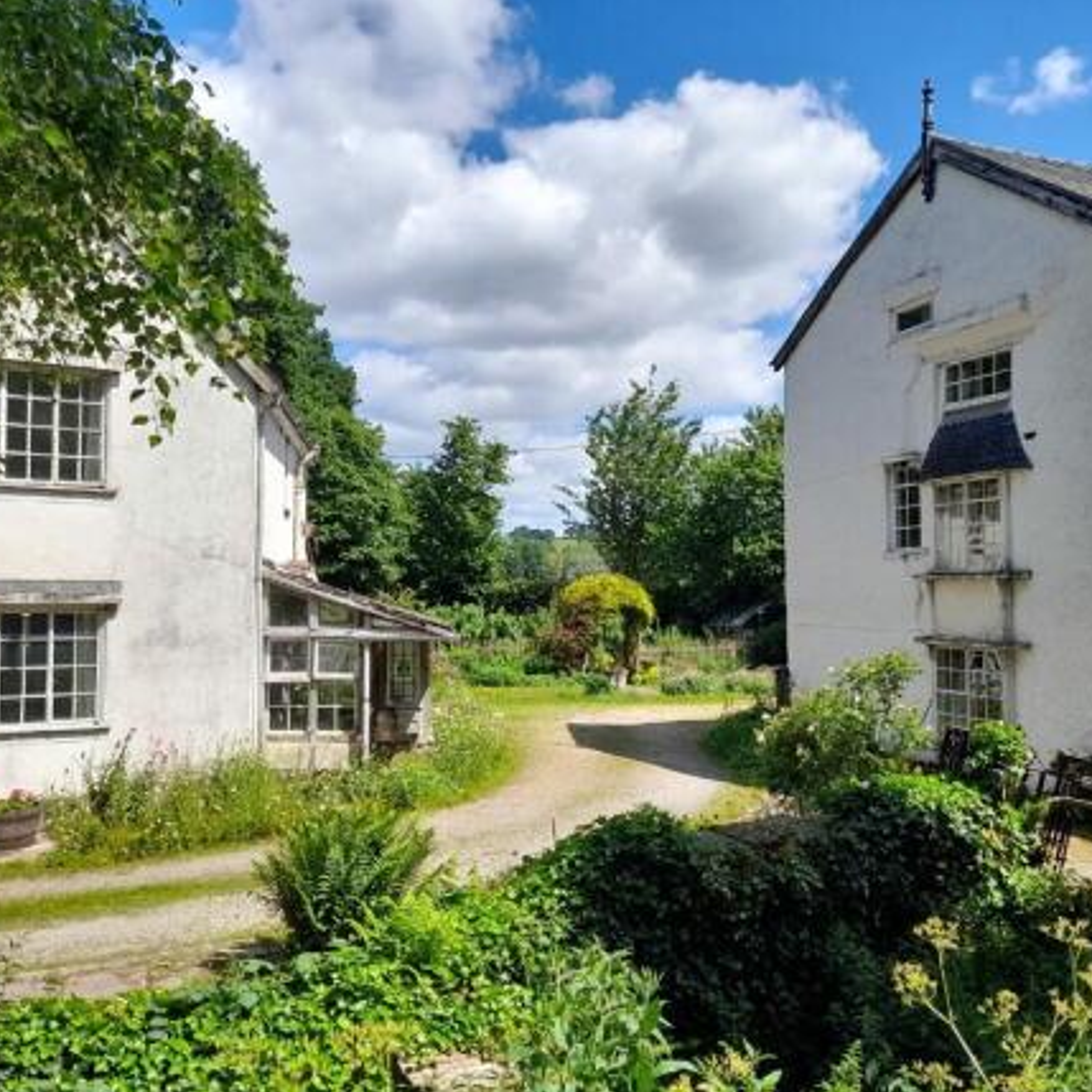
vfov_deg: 54.0
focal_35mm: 30
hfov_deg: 54.0
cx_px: 543
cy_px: 551
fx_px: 1071
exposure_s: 1/786
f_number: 2
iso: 20
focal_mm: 4.6
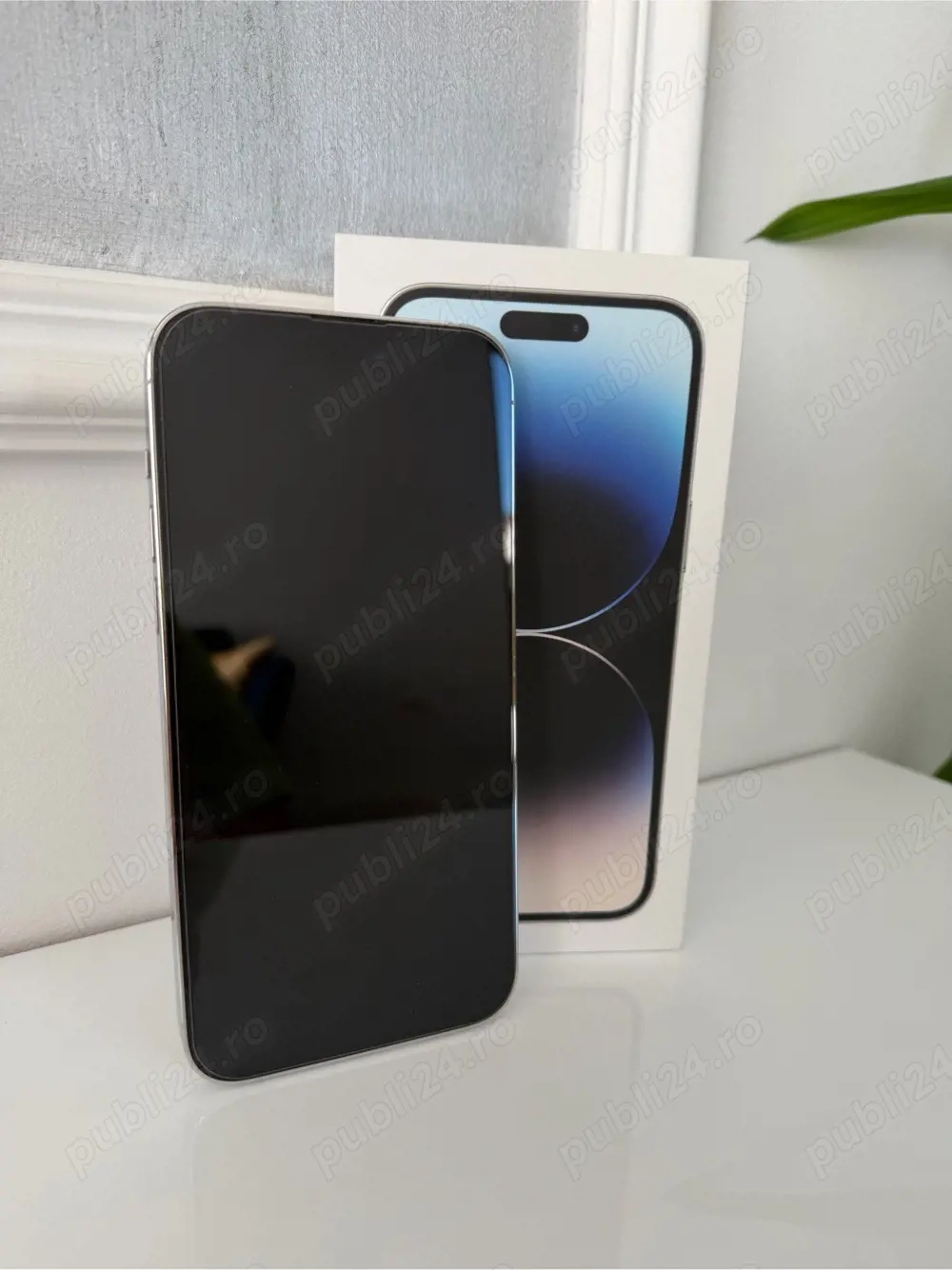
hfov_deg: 56.8
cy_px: 635
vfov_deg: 71.6
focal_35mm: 24
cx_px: 476
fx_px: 880
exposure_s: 1/208
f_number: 1.78
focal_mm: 6.76
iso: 64
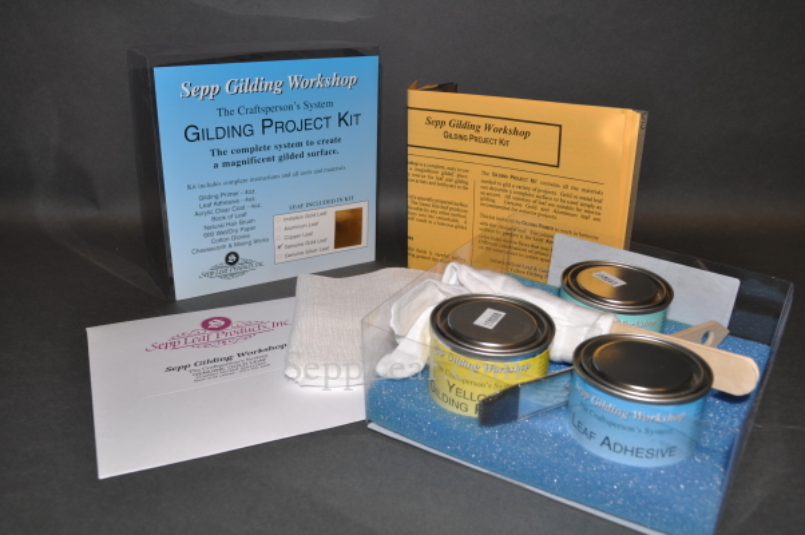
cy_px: 268
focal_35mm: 33
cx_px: 402
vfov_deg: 39.9
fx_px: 737
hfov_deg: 57.3
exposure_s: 1/125
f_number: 9
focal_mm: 22
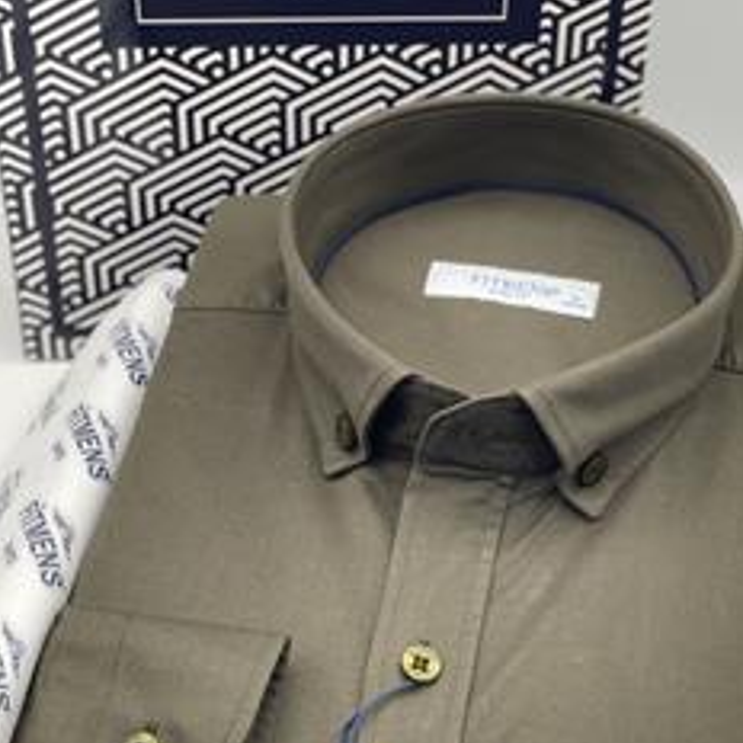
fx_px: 1991
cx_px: 439
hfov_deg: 21.1
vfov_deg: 21.1
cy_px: 482
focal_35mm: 82
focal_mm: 6
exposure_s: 1/100
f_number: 2
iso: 64
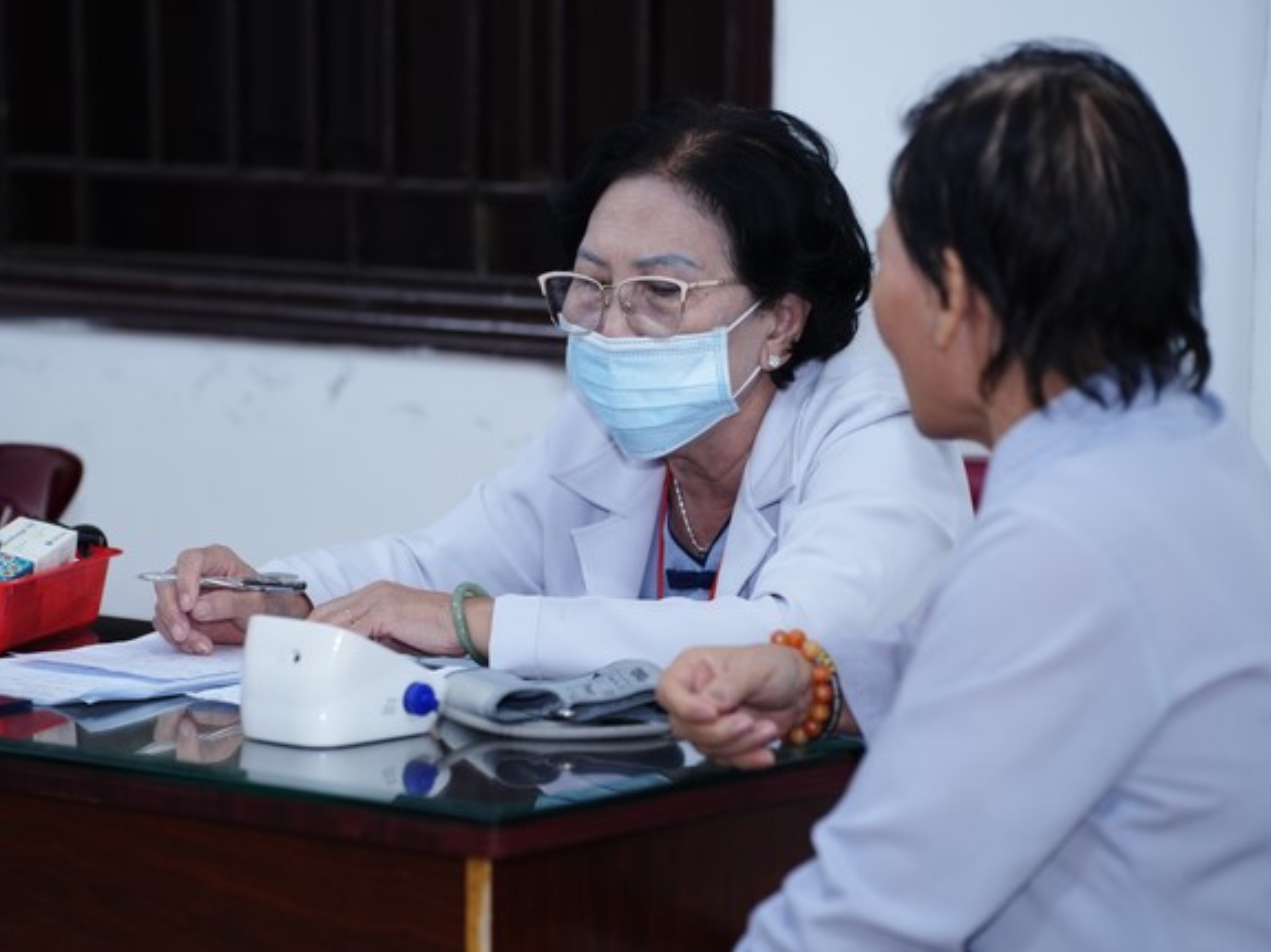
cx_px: 555
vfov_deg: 10.8
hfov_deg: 14.4
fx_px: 5029
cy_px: 476
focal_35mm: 137
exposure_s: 1/100
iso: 1250
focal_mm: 126
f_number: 3.5
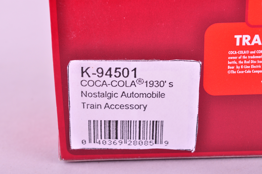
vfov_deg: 16.5
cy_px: 87
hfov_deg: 24.6
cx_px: 131
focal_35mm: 82
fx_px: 600
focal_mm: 55
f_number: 11
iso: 160
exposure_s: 1/125
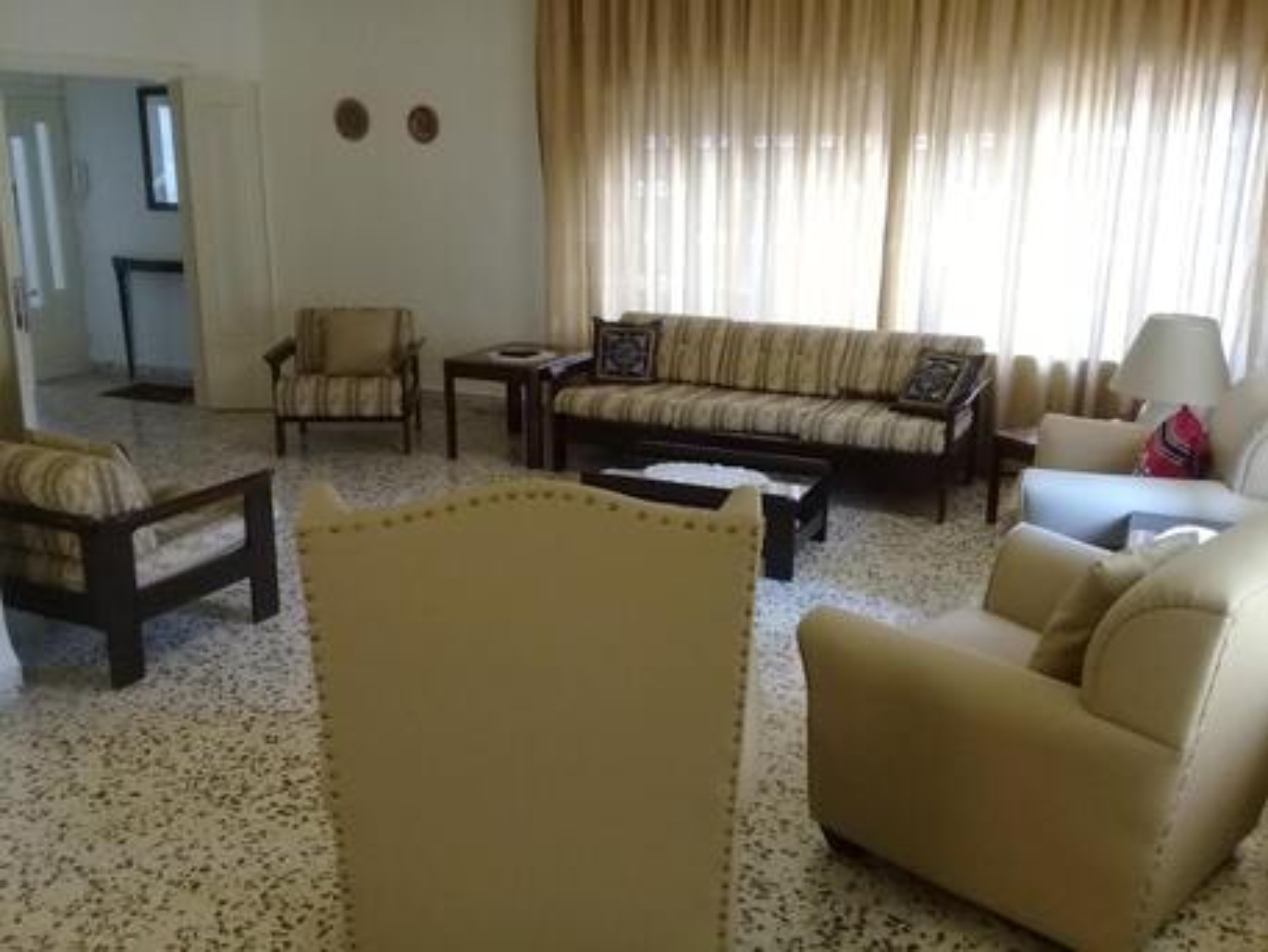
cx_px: 634
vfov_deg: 45.5
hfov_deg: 58.3
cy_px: 476
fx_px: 1136
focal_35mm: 31
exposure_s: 1/40
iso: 200
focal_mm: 3.3
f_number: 2.2
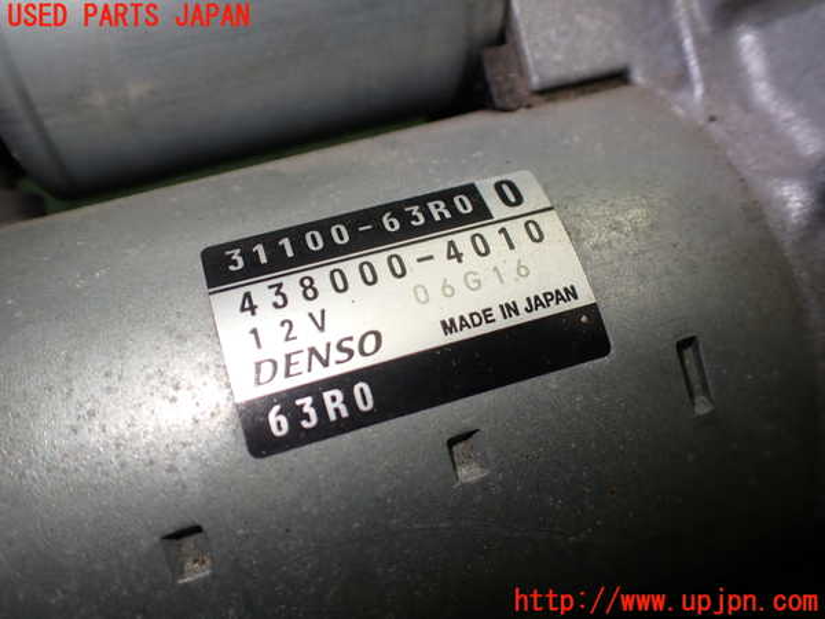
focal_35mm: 30
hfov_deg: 60.0
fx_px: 715
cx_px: 412
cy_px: 310
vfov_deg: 46.8
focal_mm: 5.4
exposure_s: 1/125
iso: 100
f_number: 2.3
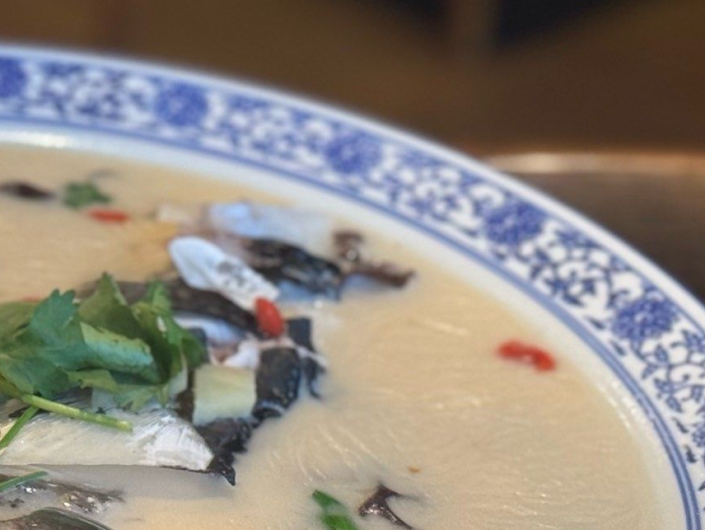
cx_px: -40
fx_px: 3118
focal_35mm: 153
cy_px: 148
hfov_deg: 12.7
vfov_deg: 9.7
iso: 250
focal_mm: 6.76
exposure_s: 1/33
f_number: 1.78
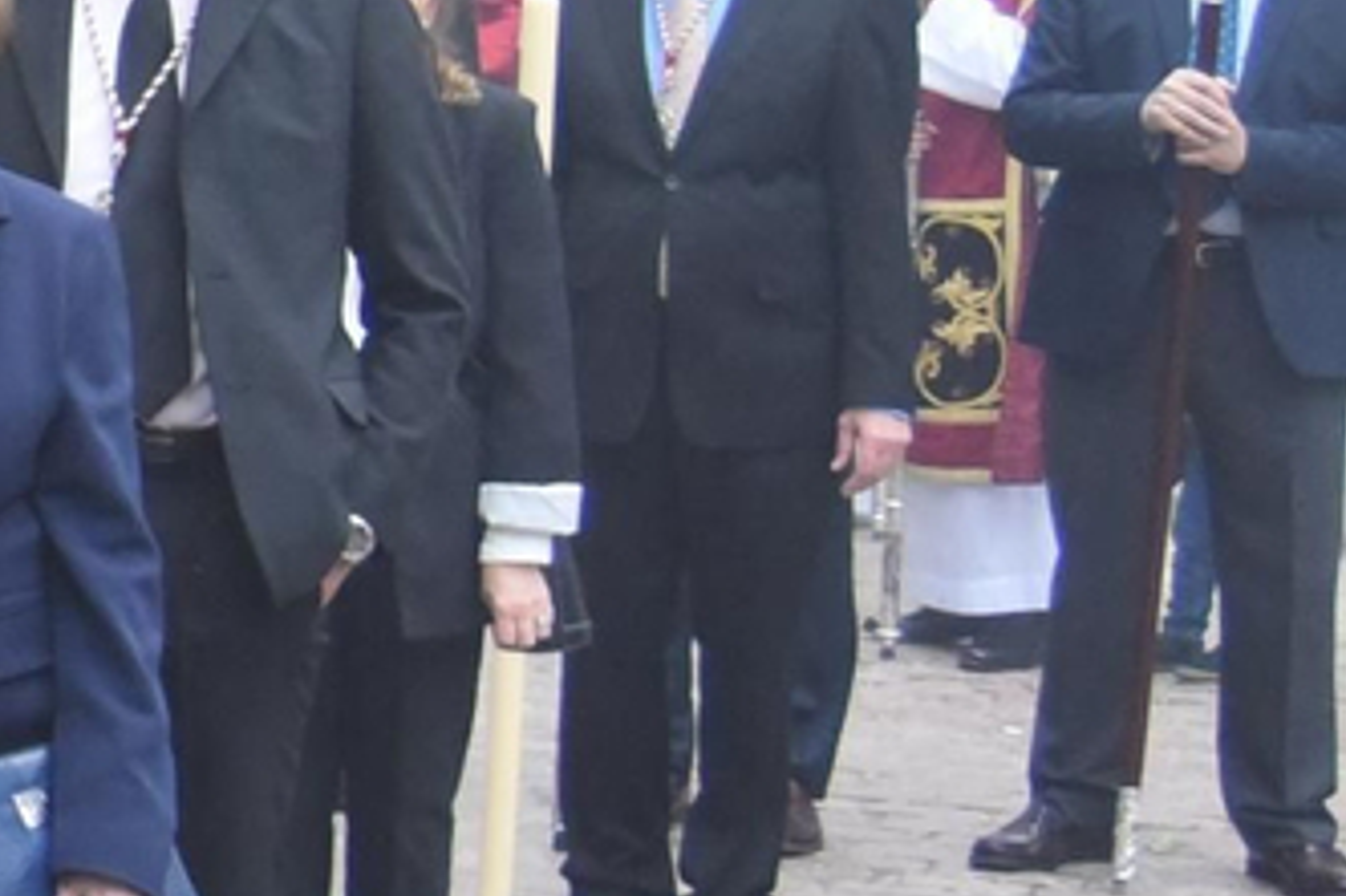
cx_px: -1796
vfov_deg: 9.7
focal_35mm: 140
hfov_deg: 12.0
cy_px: 61
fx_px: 5232
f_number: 6.3
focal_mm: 29
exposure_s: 1/320
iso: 4500
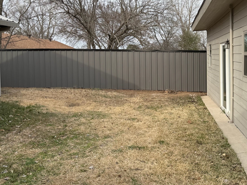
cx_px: 136
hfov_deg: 46.7
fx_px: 285
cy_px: 67
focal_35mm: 40
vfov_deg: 35.7
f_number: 1.78
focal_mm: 6.76
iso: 80
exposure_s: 1/1653
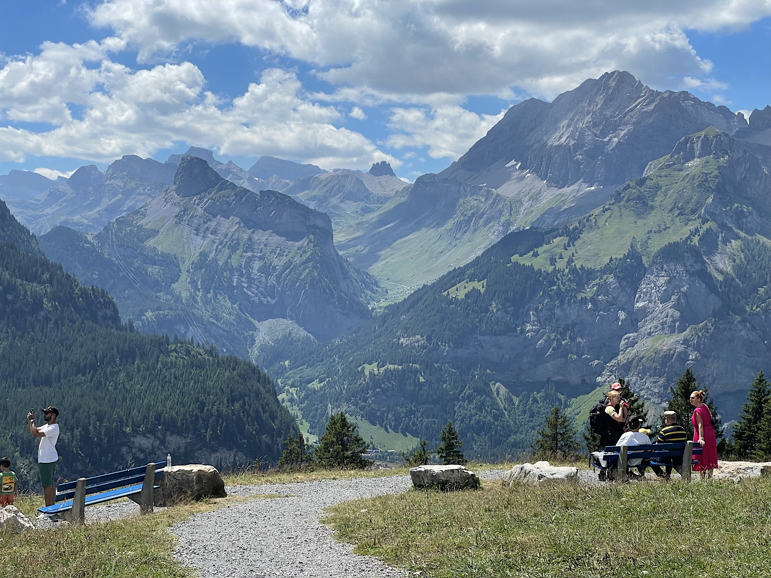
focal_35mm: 52
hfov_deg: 36.8
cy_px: 289
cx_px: 386
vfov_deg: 28.0
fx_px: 1158
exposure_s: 1/2519
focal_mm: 6
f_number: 2
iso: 25
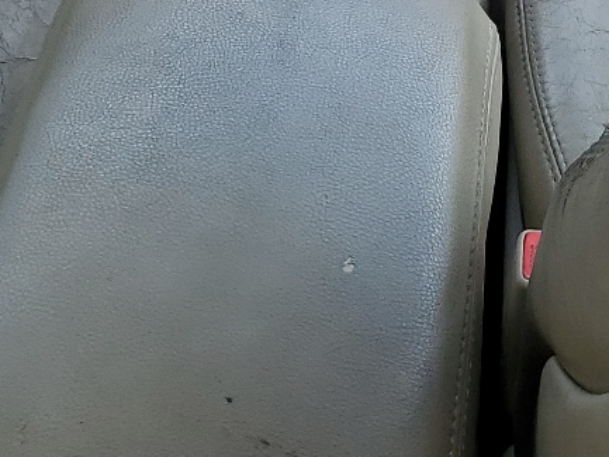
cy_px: -343
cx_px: 366
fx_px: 1689
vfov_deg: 13.9
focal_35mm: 96
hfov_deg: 20.4
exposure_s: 1/526
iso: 50
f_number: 1.5
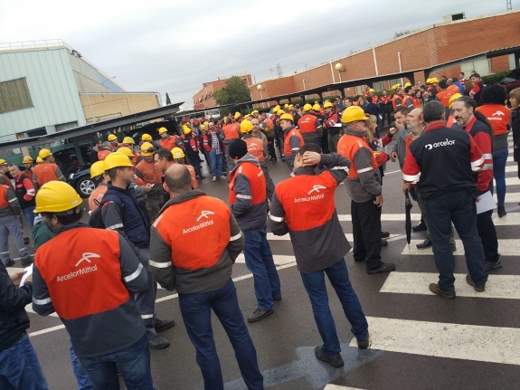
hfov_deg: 60.0
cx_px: 260
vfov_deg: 46.8
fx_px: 451
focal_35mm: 30
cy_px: 195
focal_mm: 4.12
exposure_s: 1/149
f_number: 2
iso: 100
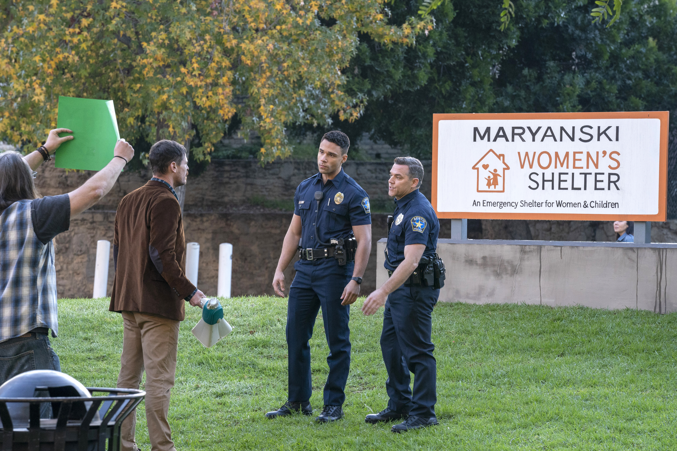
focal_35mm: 200
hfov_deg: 10.3
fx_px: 3761
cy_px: 226
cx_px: 338
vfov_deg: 6.9
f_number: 10
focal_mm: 200
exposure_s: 1/200
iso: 3200
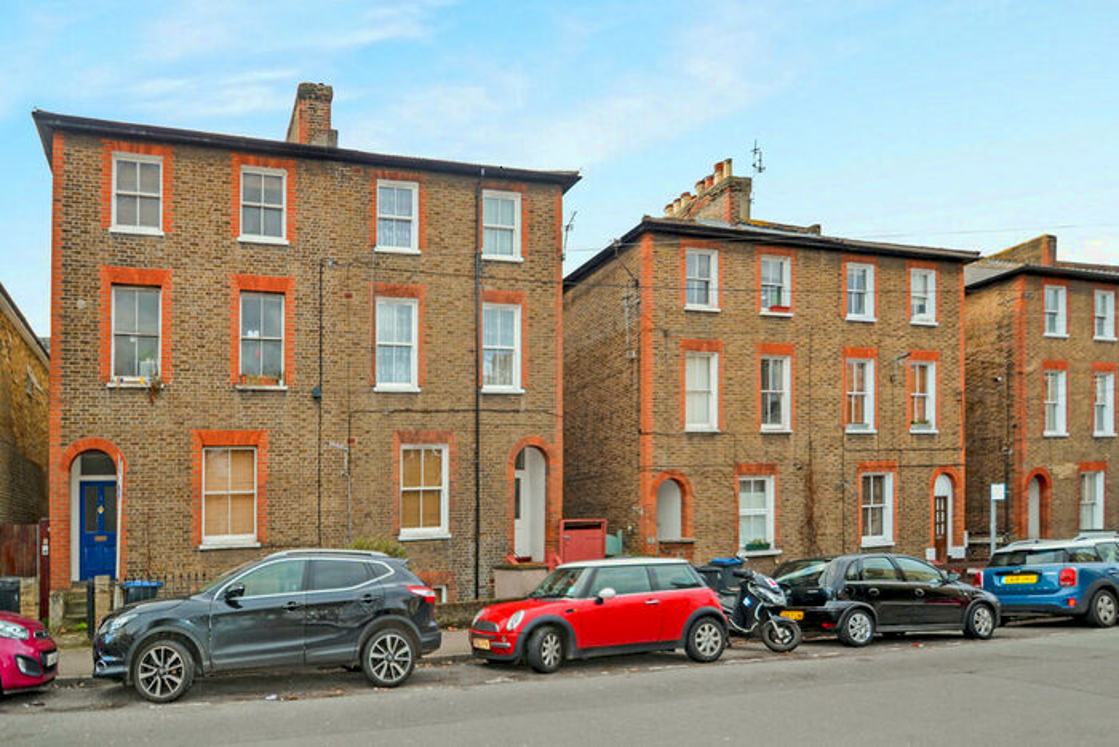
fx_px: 560
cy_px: 374
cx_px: 560
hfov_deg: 90.0
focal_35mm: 18
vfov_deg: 67.4
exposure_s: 1/125
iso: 140
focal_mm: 12
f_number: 4
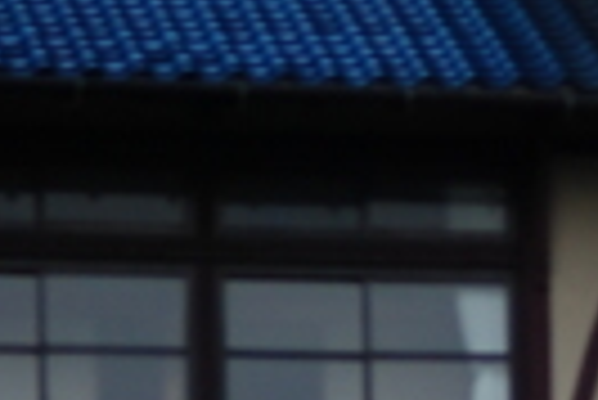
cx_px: 2253
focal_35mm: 637
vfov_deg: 2.2
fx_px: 10590
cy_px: 636
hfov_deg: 3.1
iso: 100
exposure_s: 1/400
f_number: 3.5
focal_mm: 55
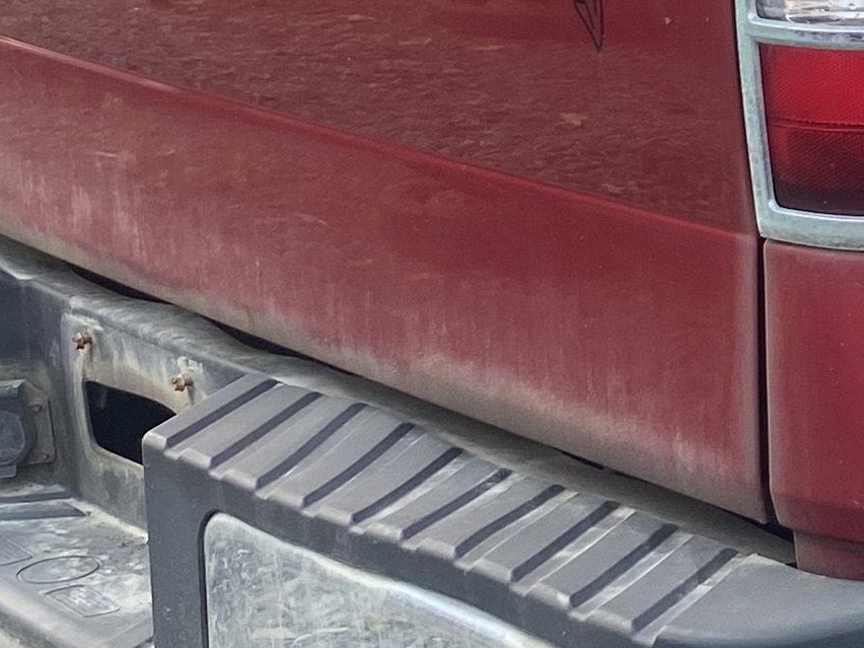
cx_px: 1560
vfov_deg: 11.9
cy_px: -67
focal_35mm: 123
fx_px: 3070
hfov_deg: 14.2
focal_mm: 4.25
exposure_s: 1/369
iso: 32
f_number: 1.8
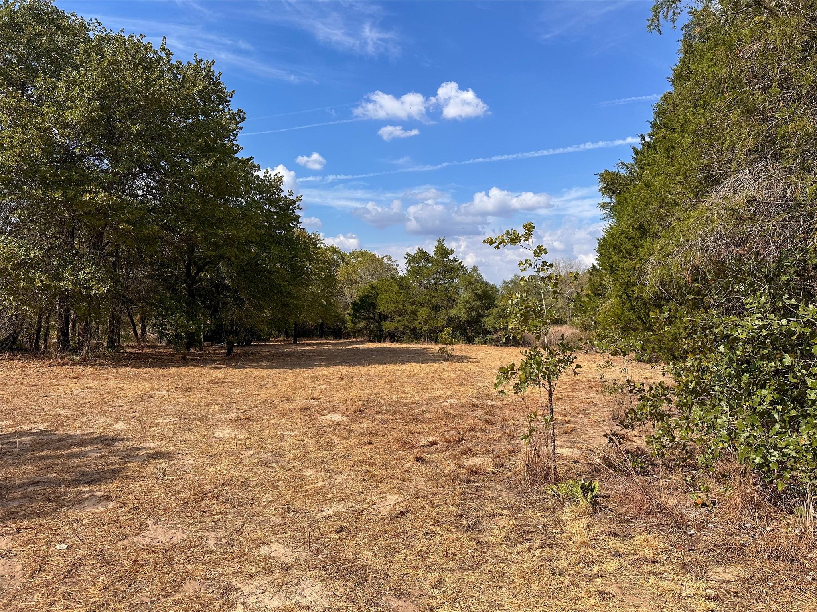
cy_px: 306
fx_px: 566
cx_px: 408
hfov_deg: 71.6
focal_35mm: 24
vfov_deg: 56.8
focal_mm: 6.86
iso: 80
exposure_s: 1/4800
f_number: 1.8
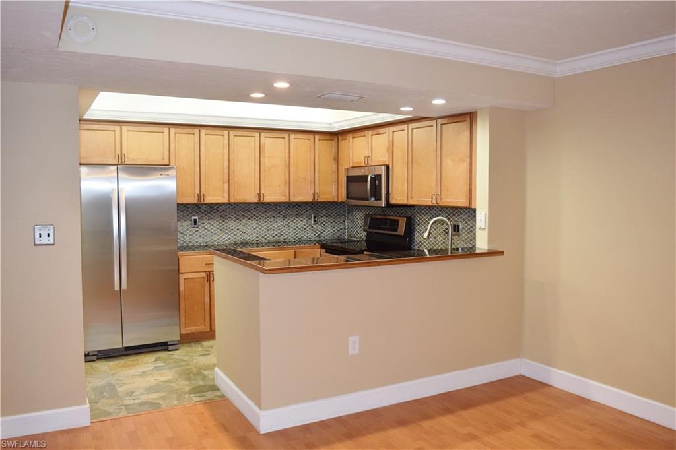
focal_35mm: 30
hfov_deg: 61.9
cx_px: 338
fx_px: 563
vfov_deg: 43.6
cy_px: 225
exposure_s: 1/100
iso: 800
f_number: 5
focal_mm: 20
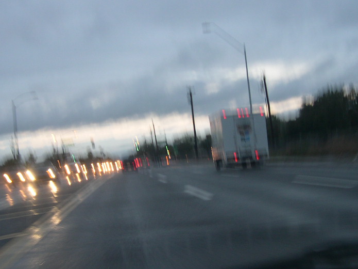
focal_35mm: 56
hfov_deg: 34.3
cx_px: 165
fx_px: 579
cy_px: 123
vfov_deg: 26.1
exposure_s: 1/21.3
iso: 100
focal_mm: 8
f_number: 2.8
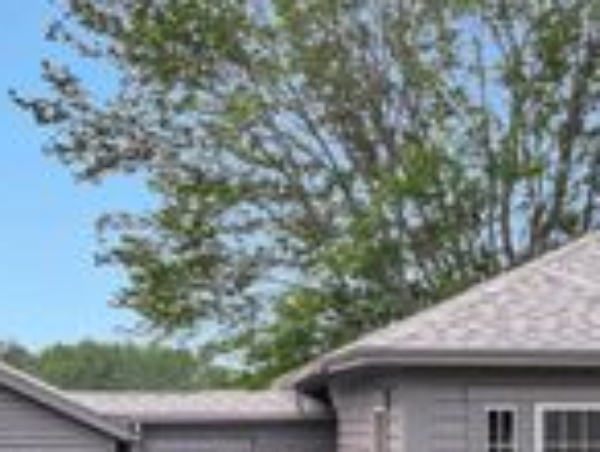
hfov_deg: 22.8
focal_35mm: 82
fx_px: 1424
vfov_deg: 17.5
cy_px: 487
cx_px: 608
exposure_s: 1/500
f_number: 2.8
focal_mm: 4.5
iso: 200
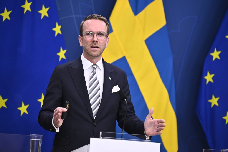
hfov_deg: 12.5
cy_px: 76
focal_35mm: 165
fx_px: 1045
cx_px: 114
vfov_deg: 8.3
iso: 500
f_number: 2.8
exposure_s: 1/250
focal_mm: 165
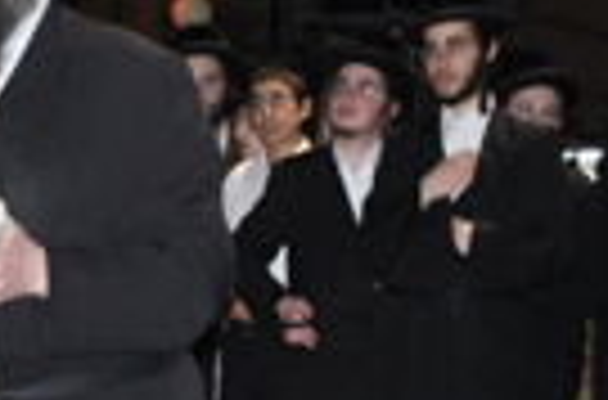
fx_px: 2642
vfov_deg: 8.6
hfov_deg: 12.3
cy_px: 519
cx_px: -383
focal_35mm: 157
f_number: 3.8
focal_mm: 22
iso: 500
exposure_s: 1/60
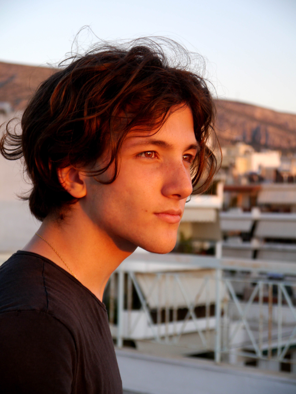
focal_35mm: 84
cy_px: 197
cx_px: 148
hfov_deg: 17.6
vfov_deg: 23.3
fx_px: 957
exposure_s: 1/80
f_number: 5.6
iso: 250
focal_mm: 42
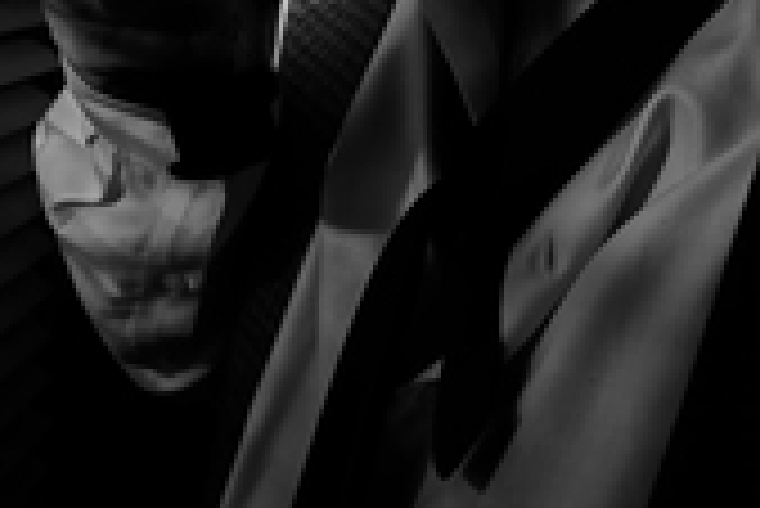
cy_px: -151
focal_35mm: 87
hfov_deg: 23.2
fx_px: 1838
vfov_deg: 15.0
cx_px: 247
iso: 64
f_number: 5.6
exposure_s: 1/200
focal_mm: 32
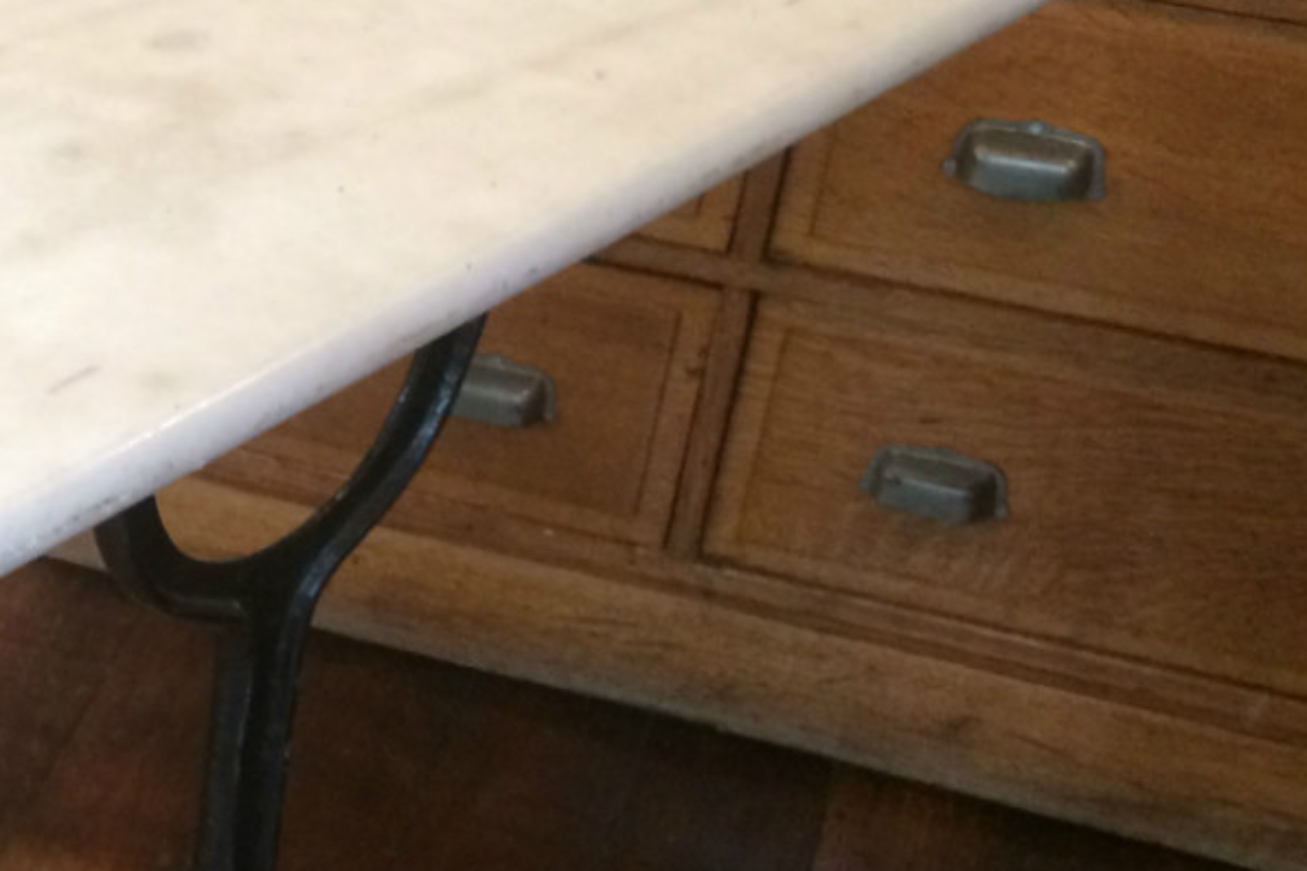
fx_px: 2940
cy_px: 669
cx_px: -395
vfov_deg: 16.7
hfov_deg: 22.4
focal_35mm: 81
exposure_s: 1/20
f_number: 2.2
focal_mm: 4.15
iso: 250
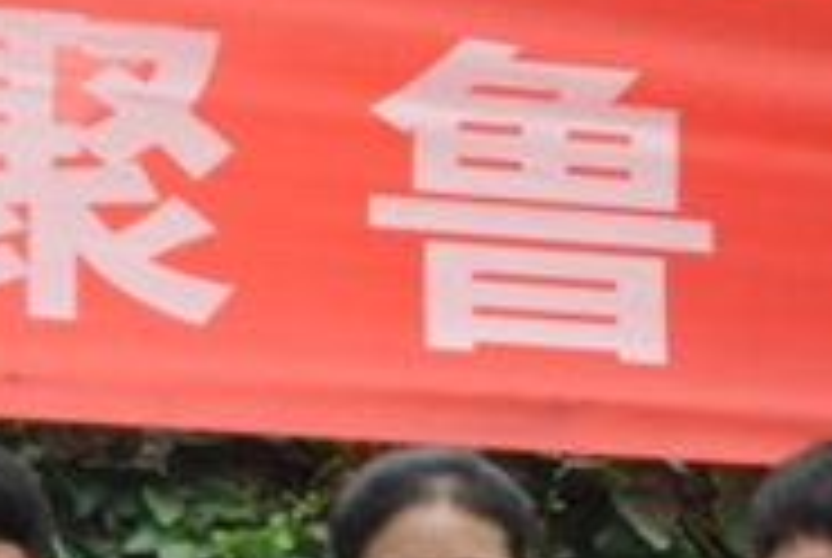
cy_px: 603
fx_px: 4022
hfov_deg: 11.8
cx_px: 184
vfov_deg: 7.9
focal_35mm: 174
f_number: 3.8
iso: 1600
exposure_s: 1/400
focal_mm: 21
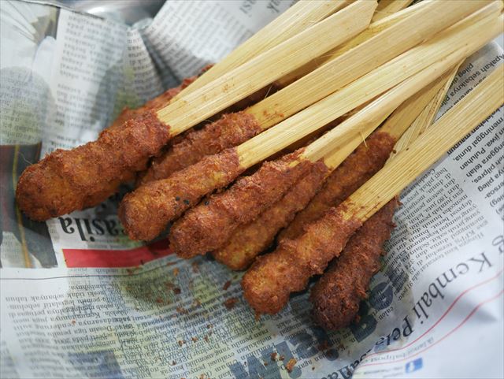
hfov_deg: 46.8
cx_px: 252
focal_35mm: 40
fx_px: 583
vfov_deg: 36.0
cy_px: 190
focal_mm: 20
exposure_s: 1/60
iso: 800
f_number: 1.7
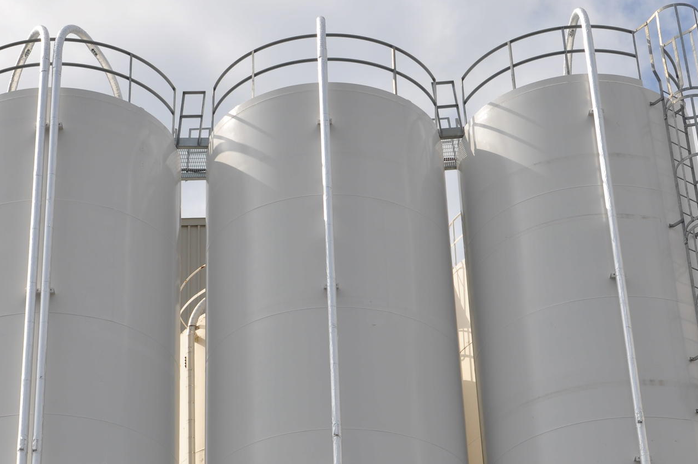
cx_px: 342
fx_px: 1762
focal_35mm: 91
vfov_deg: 15.0
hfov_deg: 22.4
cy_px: 261
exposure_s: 1/400
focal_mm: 40
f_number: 10
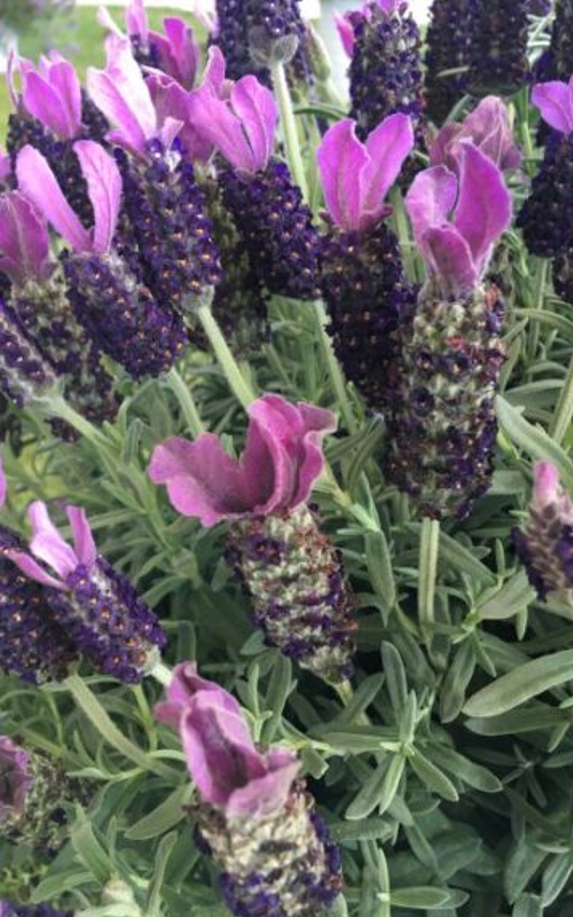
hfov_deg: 40.5
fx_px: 774
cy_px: 461
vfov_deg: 61.2
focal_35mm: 31
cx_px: 254
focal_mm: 4.15
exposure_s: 1/30
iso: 50
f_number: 2.2
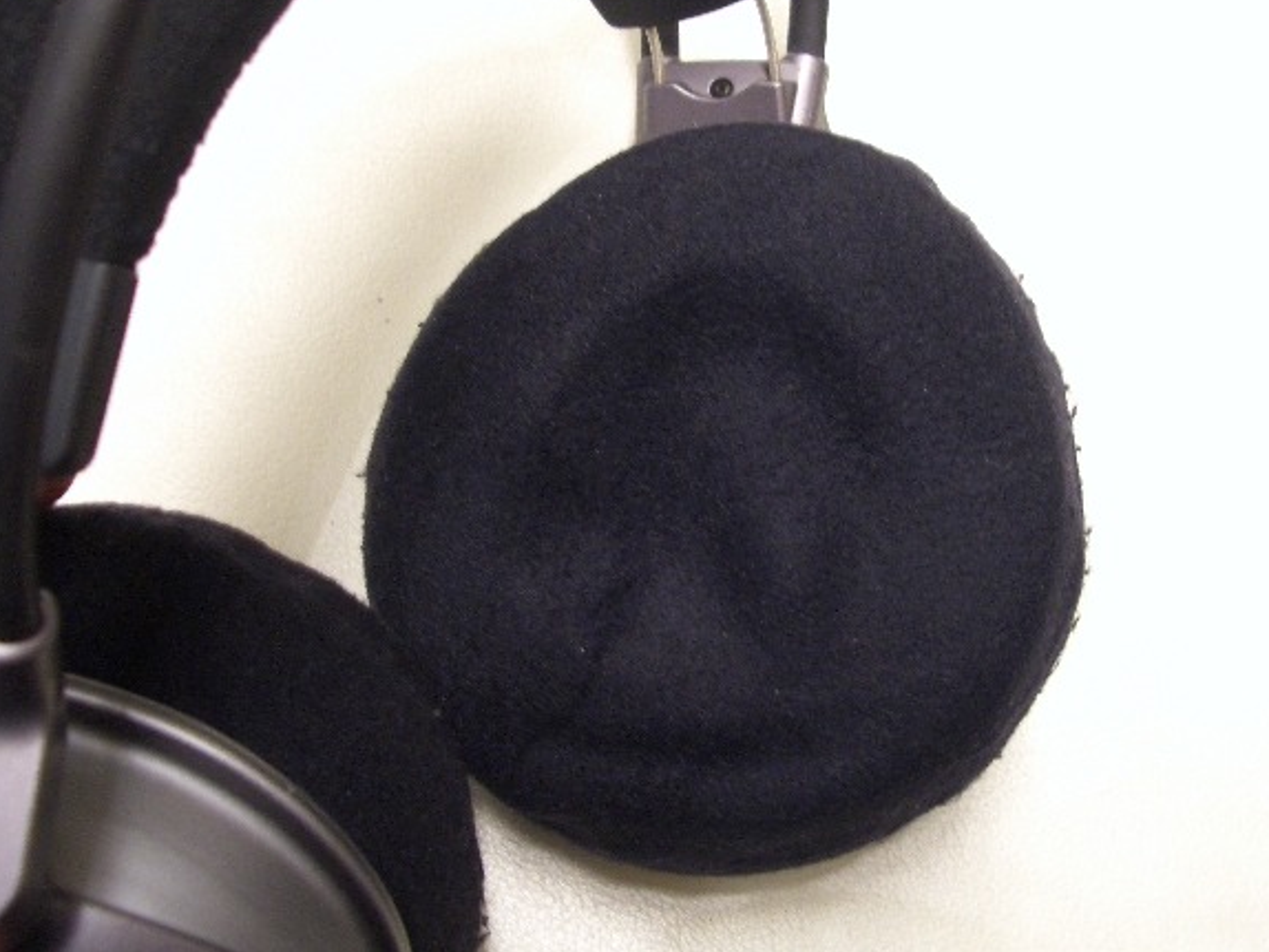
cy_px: 426
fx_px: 1430
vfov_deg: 36.8
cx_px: 694
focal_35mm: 39
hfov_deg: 47.8
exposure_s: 1/8
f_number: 2.6
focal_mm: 5.8
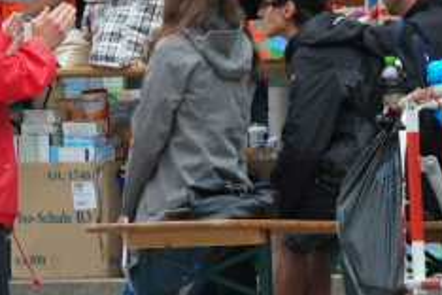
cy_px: 67
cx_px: 134
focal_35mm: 610
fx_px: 7489
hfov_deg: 3.4
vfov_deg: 2.3
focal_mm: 145
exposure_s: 1/160
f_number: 5.6
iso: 320
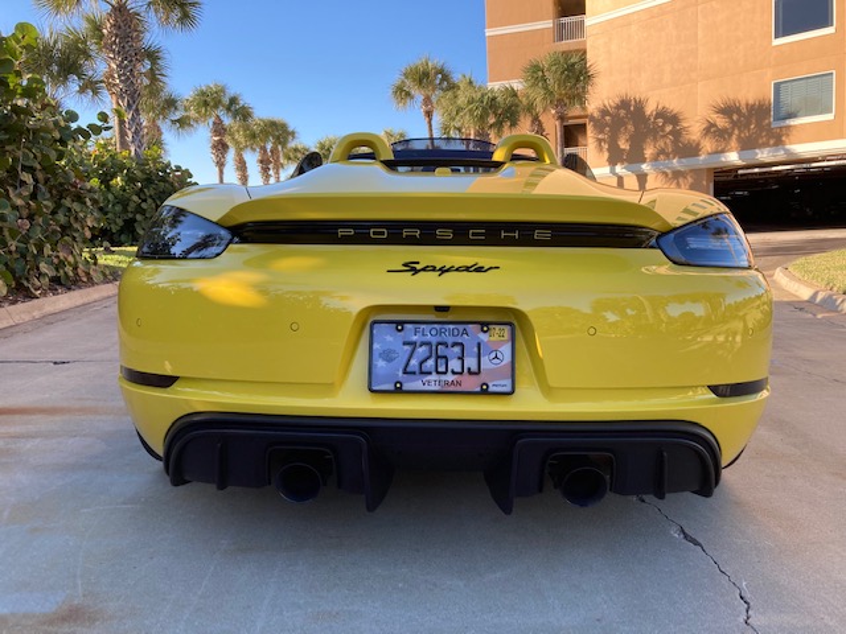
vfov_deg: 49.7
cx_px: 423
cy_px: 317
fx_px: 684
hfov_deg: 63.4
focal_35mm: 28
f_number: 1.8
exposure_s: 1/419
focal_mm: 3.99
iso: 20
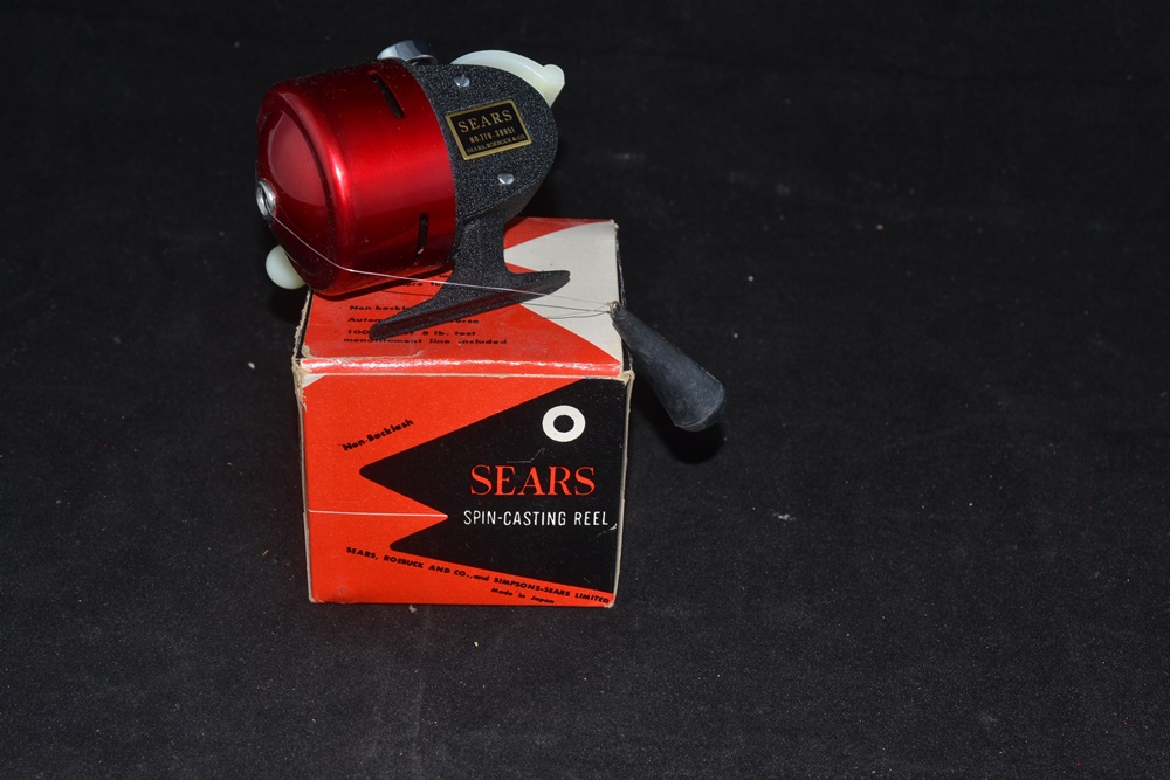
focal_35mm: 60
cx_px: 585
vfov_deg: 22.6
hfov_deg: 33.4
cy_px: 390
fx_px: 1950
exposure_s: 1/60
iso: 100
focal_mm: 40
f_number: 8
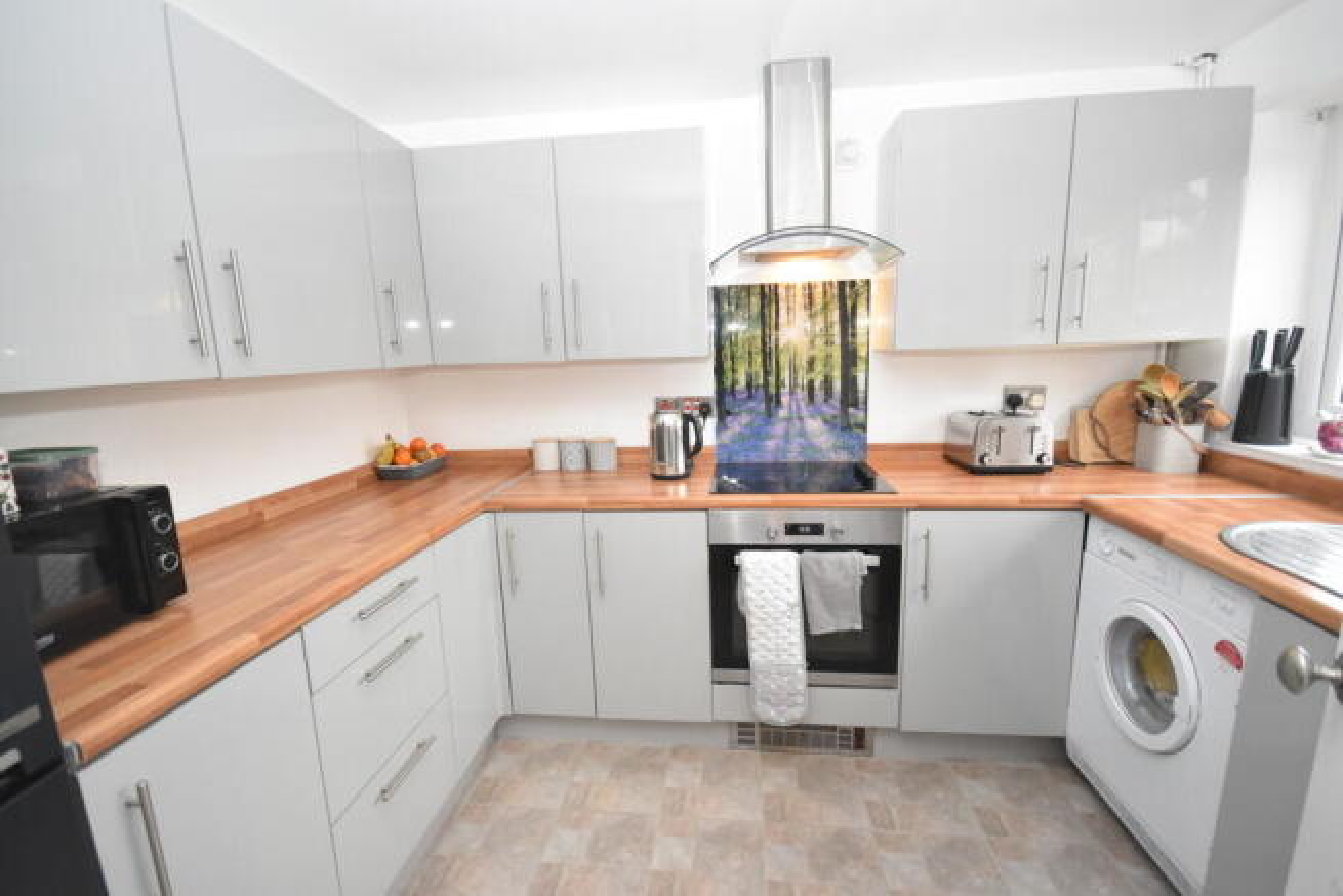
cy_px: 448
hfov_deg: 100.4
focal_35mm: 15
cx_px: 672
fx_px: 560
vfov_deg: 77.4
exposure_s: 1/100
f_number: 4
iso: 1600
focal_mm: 10
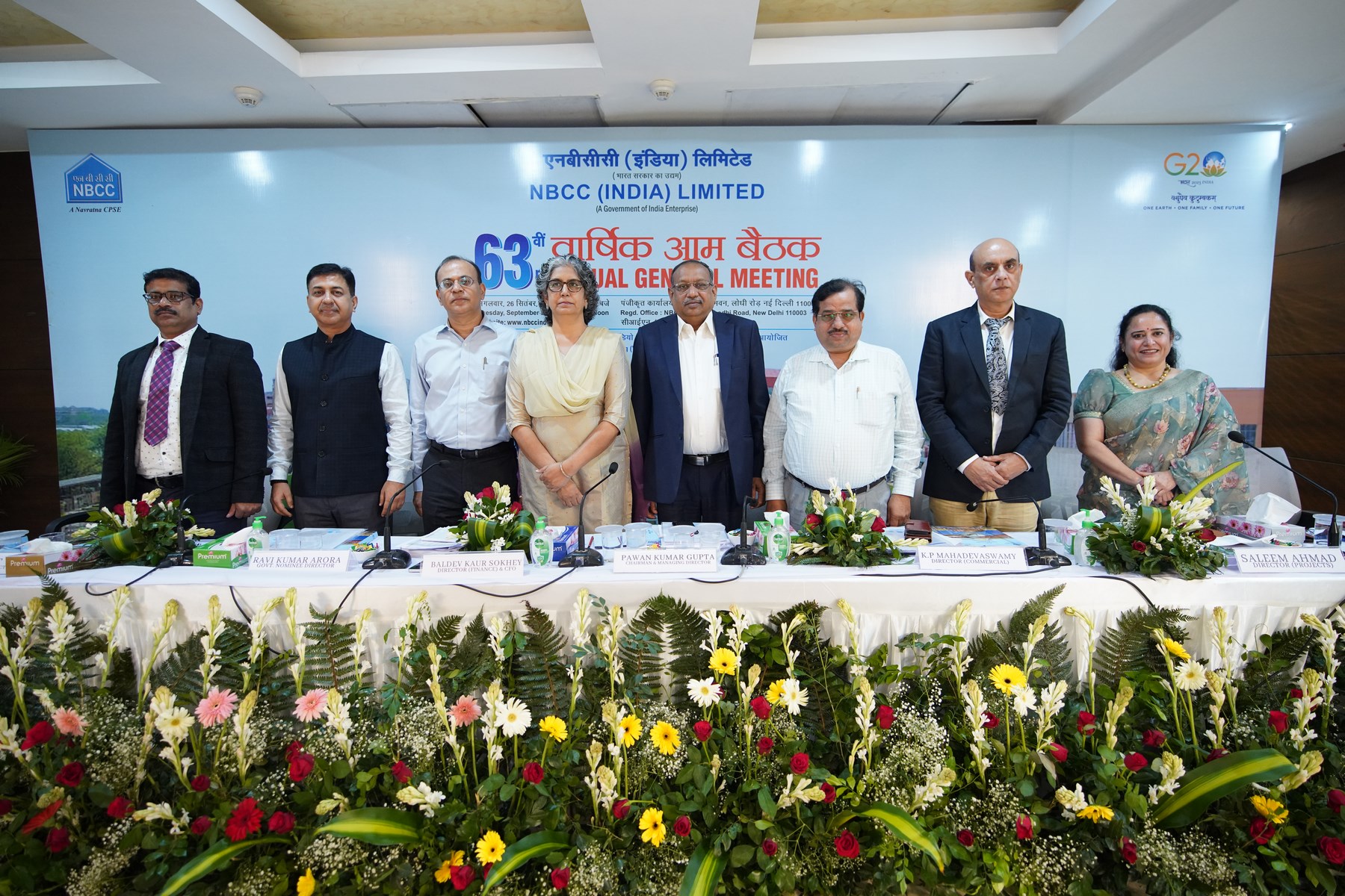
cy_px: 448
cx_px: 672
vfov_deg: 64.6
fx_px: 710
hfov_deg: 86.9
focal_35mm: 19
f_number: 2.8
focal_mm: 19
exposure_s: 1/100
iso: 2000
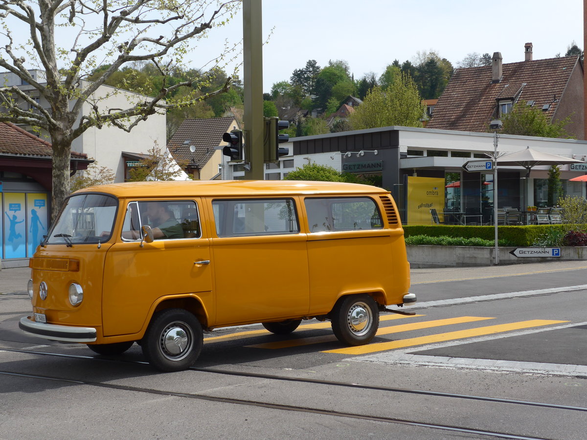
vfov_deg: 28.0
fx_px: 882
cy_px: 220
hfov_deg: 36.8
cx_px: 294
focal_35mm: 52
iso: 80
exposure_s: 1/1000
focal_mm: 10.7
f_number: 3.3
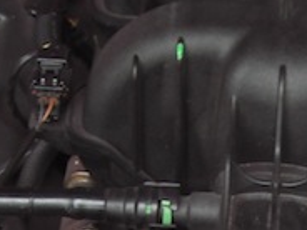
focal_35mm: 207
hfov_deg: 9.5
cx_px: 279
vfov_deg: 7.0
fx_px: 1836
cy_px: 432
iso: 64
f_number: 2.7
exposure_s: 1/80
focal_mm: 6.2
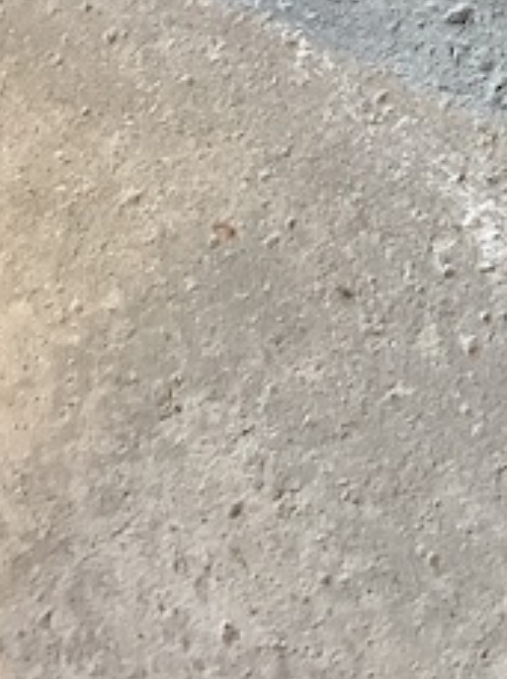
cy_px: -492
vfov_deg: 17.9
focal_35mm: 91
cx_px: 590
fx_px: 1782
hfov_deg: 15.7
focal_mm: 4.25
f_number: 1.8
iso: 640
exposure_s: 1/24
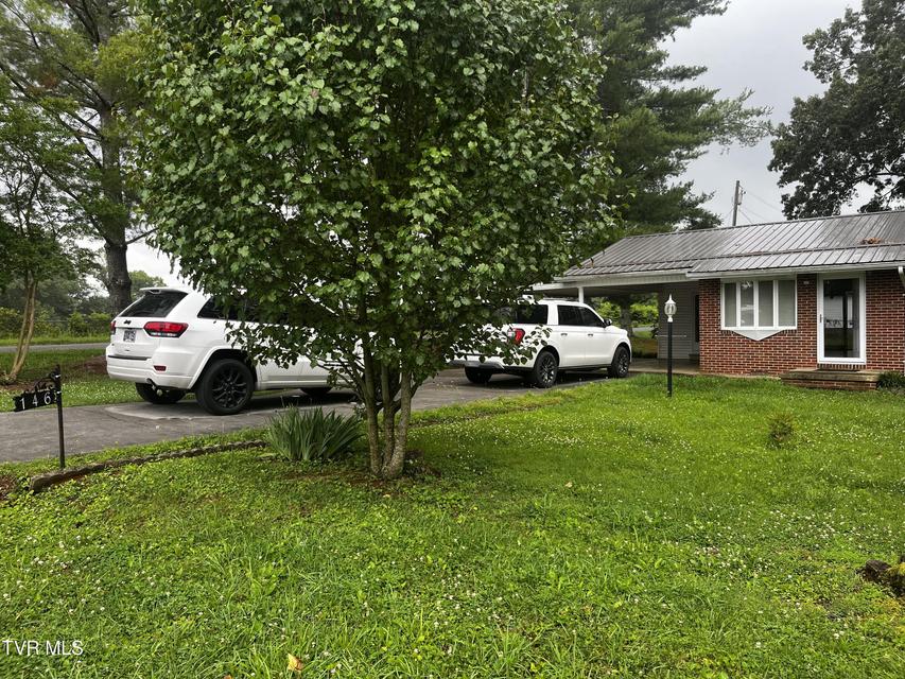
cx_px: 452
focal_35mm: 26
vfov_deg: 53.1
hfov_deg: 67.3
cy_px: 340
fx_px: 680
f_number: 1.6
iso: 50
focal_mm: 5.1
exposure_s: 1/583
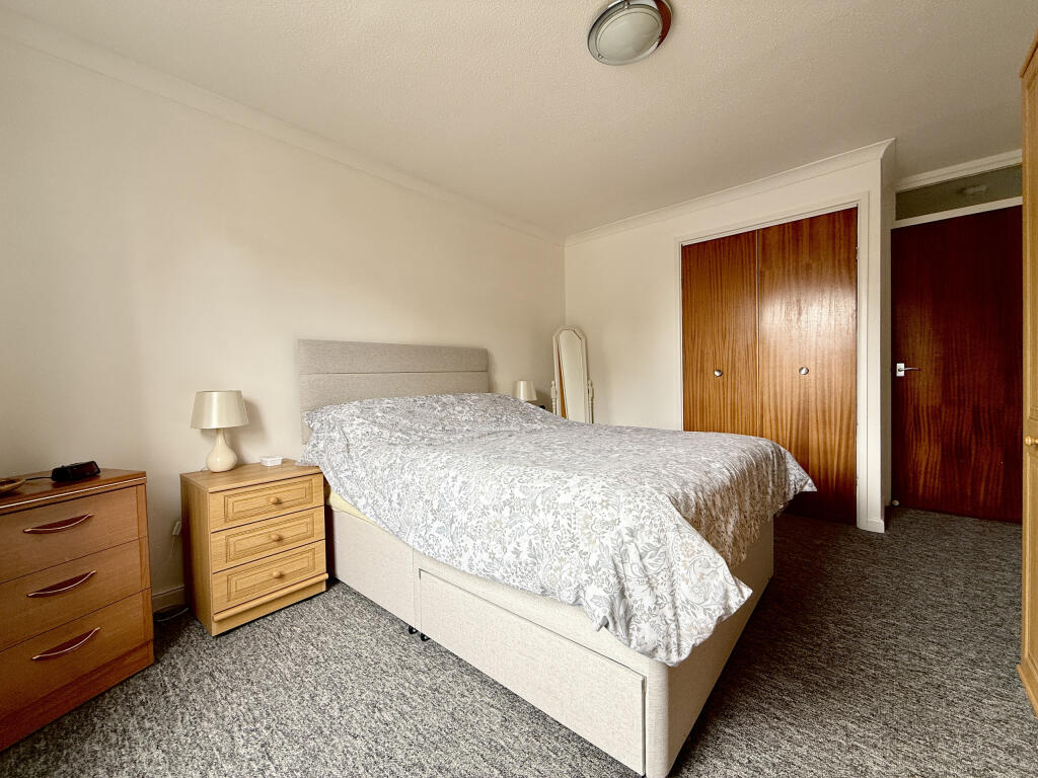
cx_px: 519
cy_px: 389
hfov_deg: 102.1
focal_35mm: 14
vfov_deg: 85.7
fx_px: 420
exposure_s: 1/99
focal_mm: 2.22
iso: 64
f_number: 2.2
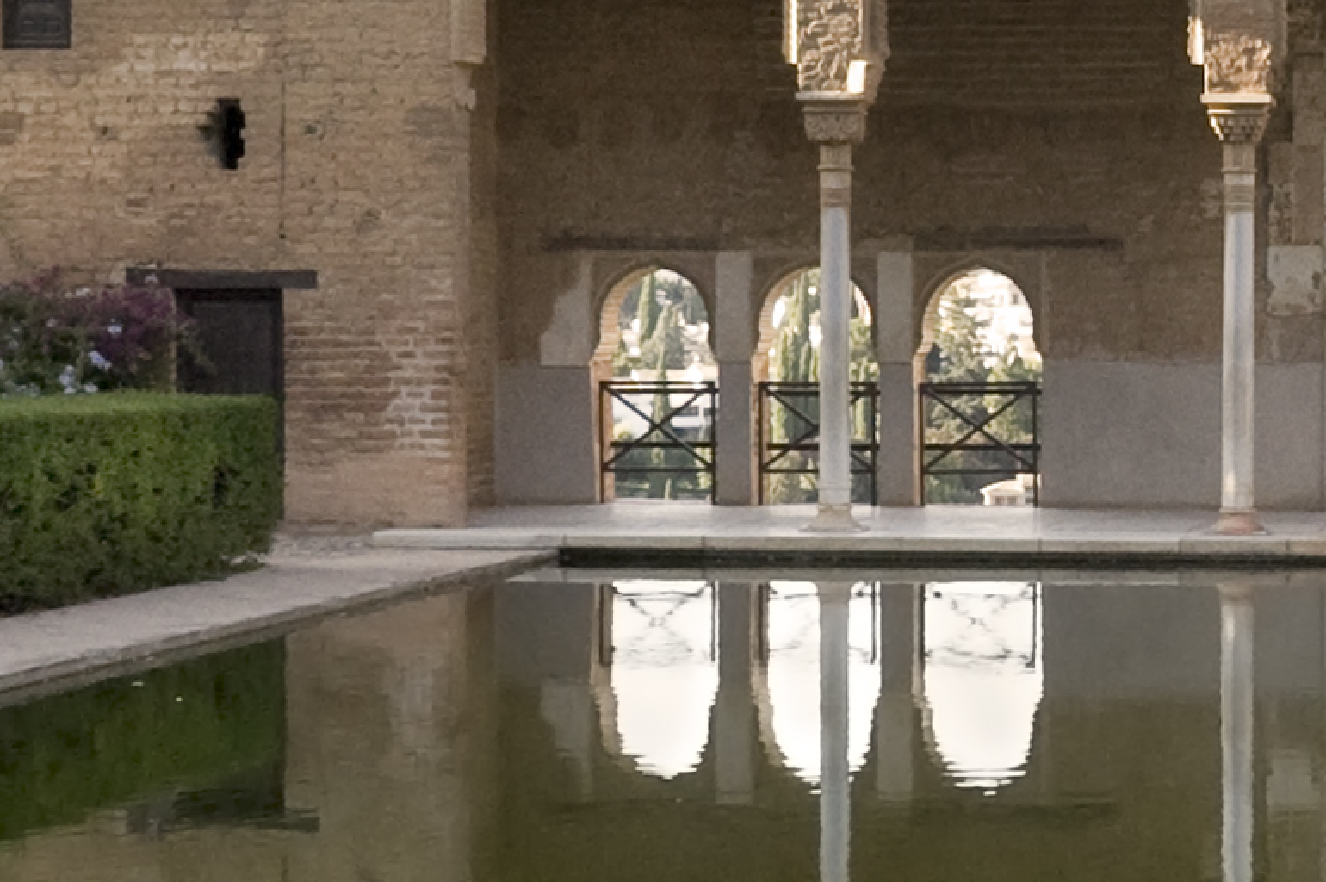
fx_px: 3459
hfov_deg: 21.0
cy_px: 439
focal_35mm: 94
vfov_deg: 14.5
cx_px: 1317
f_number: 10
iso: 1600
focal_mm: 17
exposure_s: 1/400
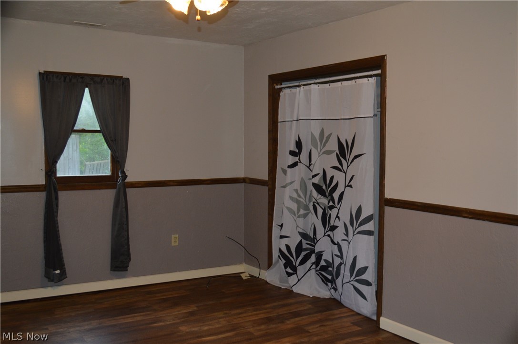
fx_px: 517
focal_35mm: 36
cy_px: 172
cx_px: 259
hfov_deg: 53.2
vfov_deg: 36.8
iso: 560
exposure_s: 1/60
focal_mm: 24
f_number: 4
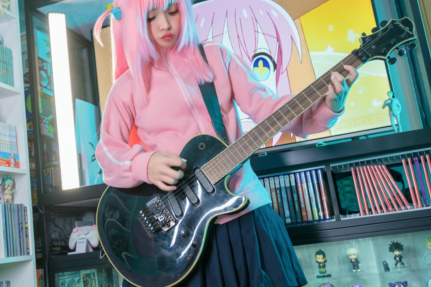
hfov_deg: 40.6
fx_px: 578
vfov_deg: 27.8
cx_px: 158
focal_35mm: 48
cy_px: 114
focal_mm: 32.2
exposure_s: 1/100
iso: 800
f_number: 3.5
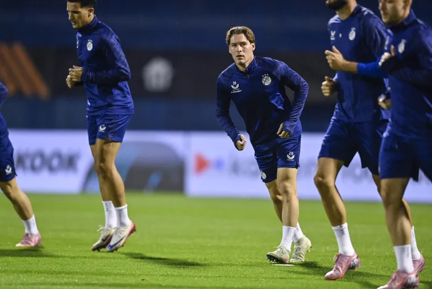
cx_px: 216
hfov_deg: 5.2
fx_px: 4801
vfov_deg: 3.4
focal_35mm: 400
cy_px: 144
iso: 4000
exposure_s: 1/1600
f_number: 2.8
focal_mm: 400
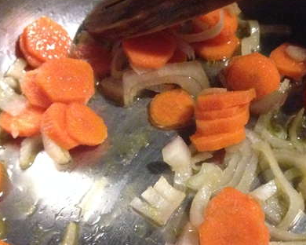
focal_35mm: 66
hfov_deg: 28.1
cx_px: 246
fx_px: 598
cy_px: 167
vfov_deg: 23.0
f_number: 2.4
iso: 800
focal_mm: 4.12
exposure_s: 1/15
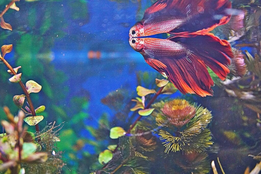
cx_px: 130
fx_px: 326
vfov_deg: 29.9
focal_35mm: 45
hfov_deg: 43.6
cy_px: 87
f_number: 3.5
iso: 1600
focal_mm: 30
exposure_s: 1/160
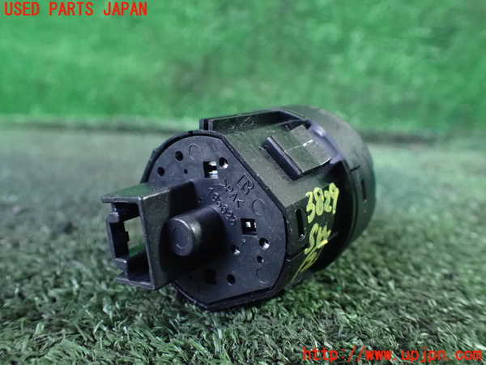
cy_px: 182
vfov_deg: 46.8
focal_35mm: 30
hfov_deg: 60.0
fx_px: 421
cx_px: 243
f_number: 2.3
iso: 1250
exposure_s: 1/30
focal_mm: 5.4
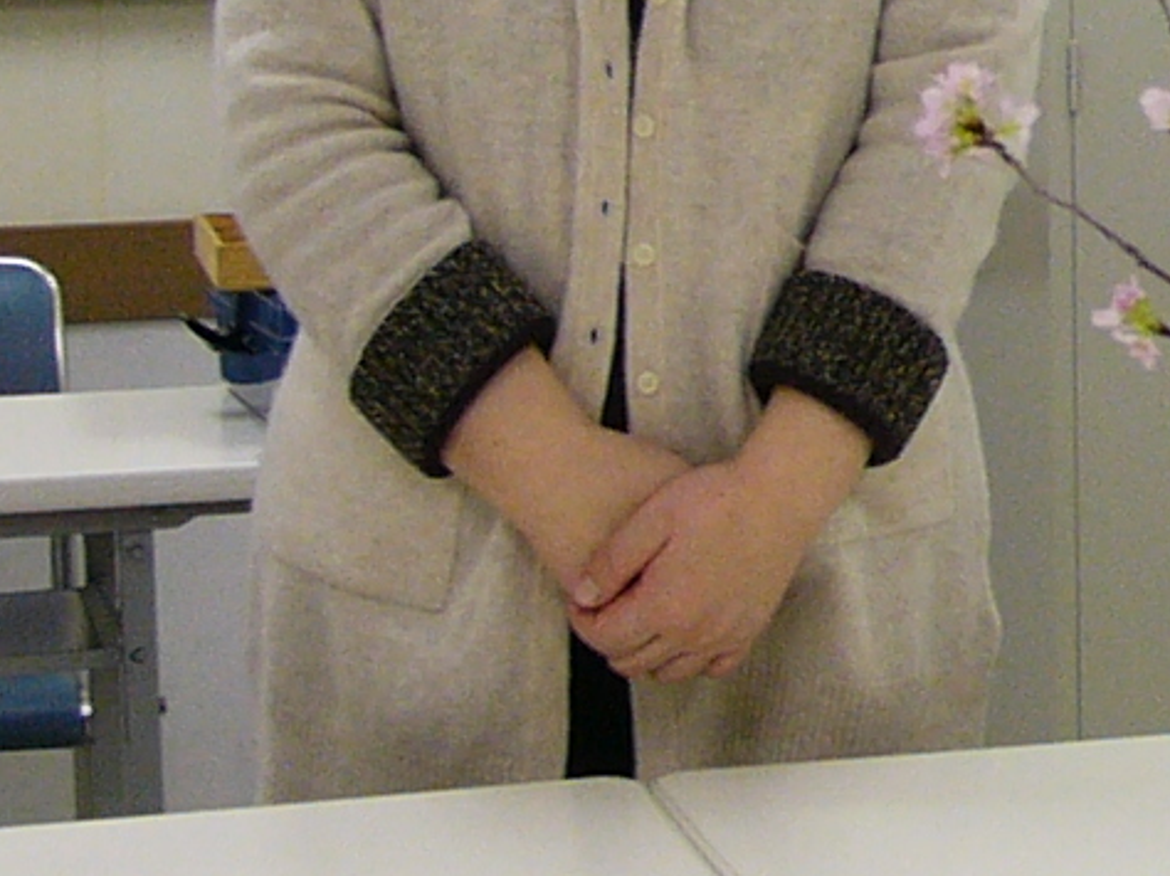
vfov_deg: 11.7
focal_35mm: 125
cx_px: 1456
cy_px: 49
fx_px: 4223
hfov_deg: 15.1
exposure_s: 1/60
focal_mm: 4.9
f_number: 2.8
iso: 150
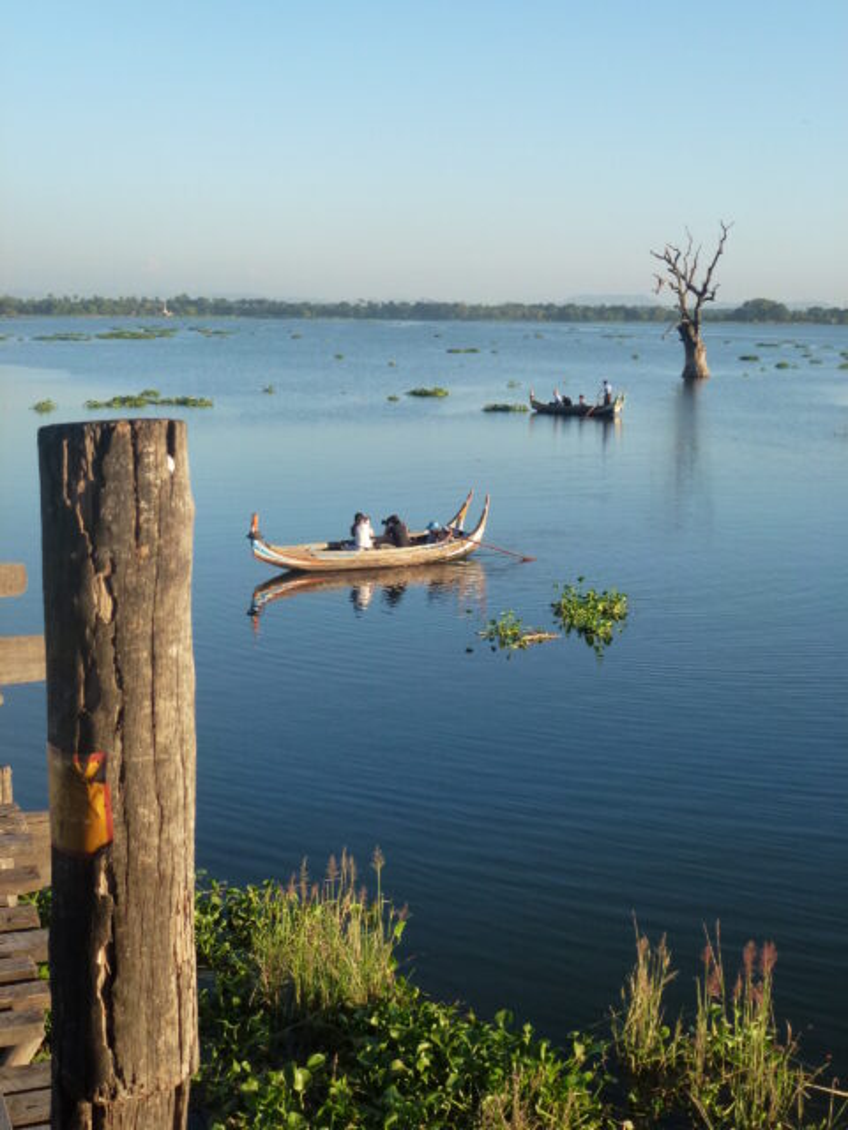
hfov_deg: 32.2
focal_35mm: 45
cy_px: 565
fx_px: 1470
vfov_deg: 42.1
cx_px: 424
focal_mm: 8
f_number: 4
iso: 160
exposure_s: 1/320
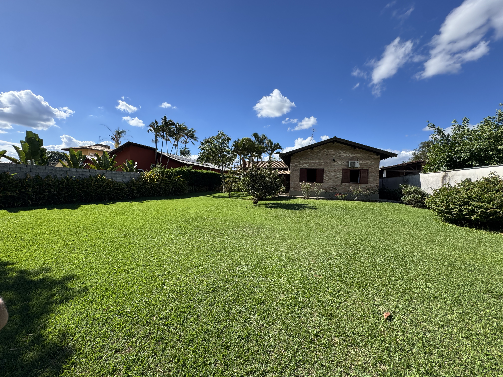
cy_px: 188
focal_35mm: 14
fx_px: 203
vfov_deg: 85.7
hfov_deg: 102.1
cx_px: 252
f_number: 2.2
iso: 50
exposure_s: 1/1299
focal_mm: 2.22
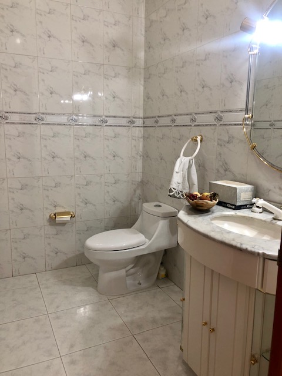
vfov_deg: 63.4
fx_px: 304
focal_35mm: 28
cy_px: 188
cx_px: 141
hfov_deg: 49.7
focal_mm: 4
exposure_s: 1/20
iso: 40
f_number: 1.8
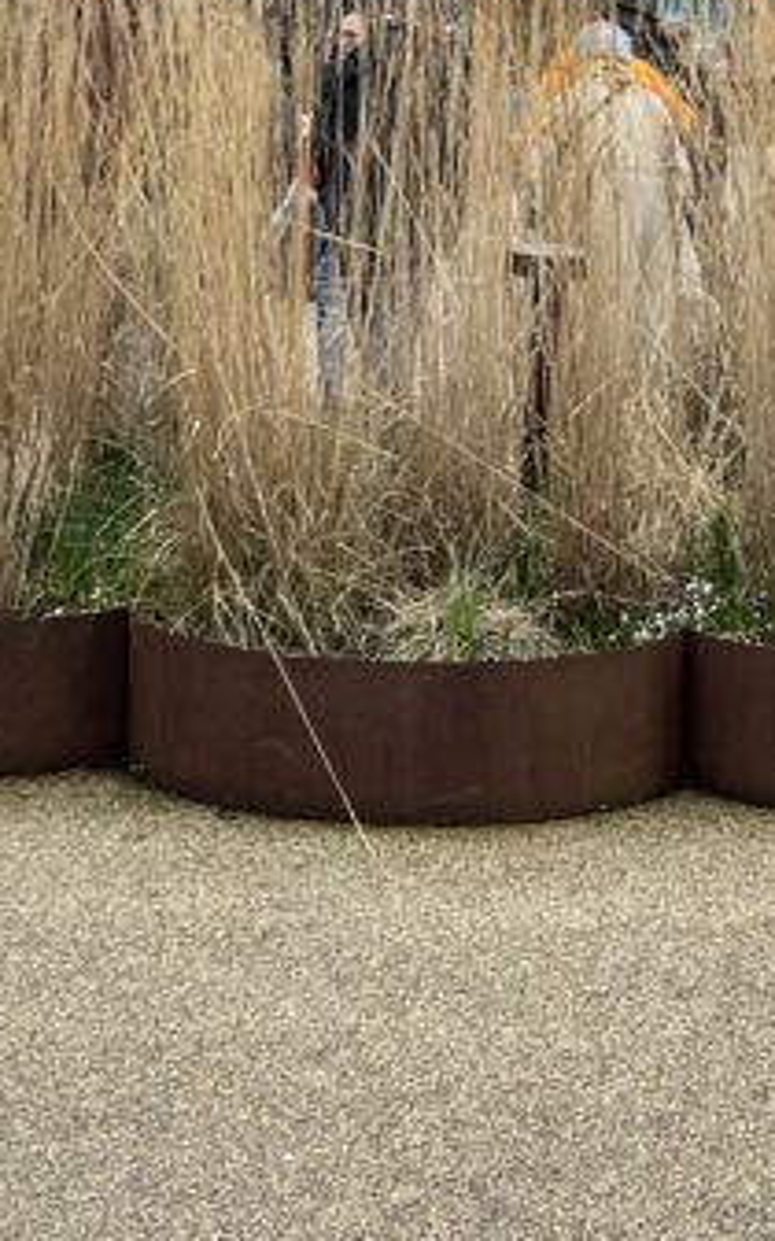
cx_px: 624
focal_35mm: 84
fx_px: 2839
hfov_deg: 15.4
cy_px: 122
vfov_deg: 24.0
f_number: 1.5
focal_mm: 5.7
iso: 50
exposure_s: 1/597
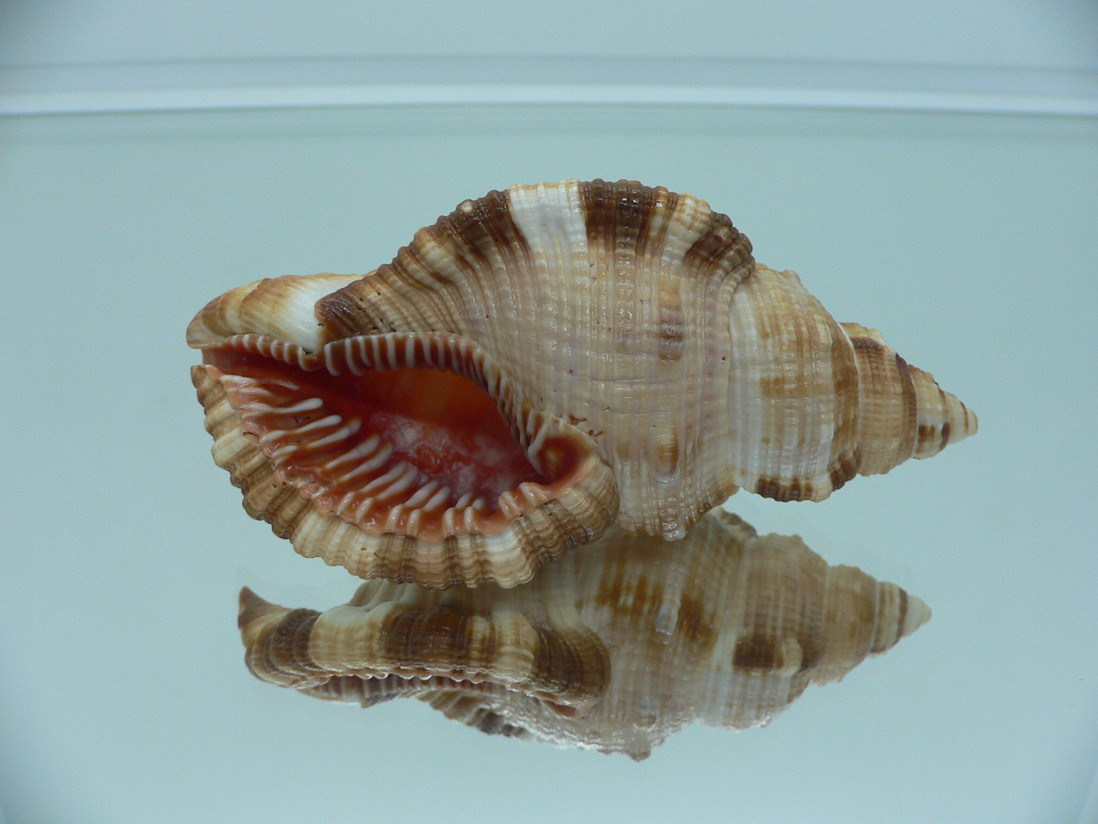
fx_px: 1110
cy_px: 412
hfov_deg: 52.6
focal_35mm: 35
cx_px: 549
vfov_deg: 40.7
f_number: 2.8
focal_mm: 4.6
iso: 100
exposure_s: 1/60
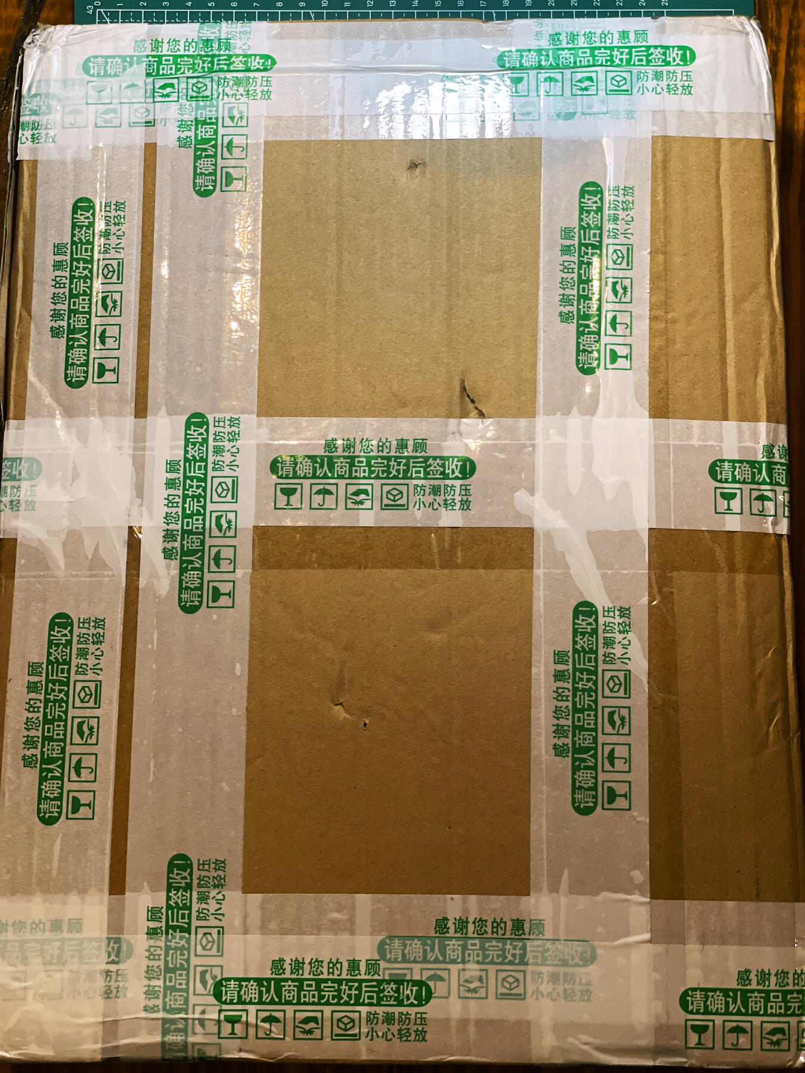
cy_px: 536
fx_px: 1612
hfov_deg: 28.0
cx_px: 402
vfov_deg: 36.8
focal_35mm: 52
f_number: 2
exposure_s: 1/50
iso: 135
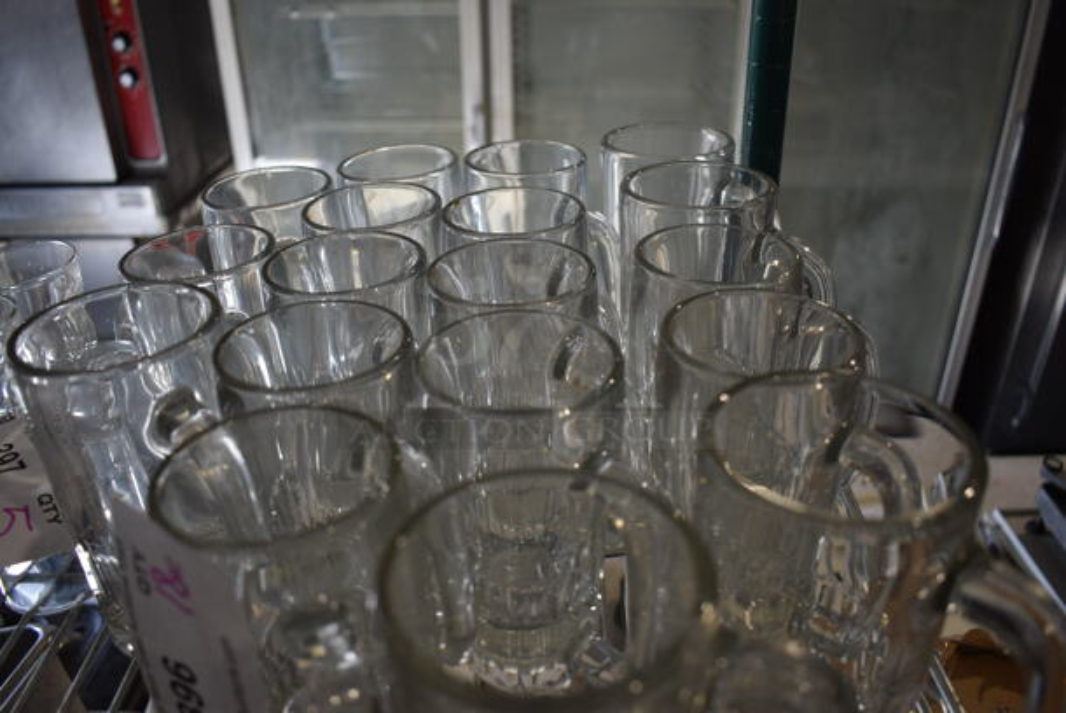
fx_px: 889
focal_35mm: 30
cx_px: 533
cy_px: 356
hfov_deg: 61.9
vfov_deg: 43.7
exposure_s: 1/250
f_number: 3.5
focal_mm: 20
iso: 720
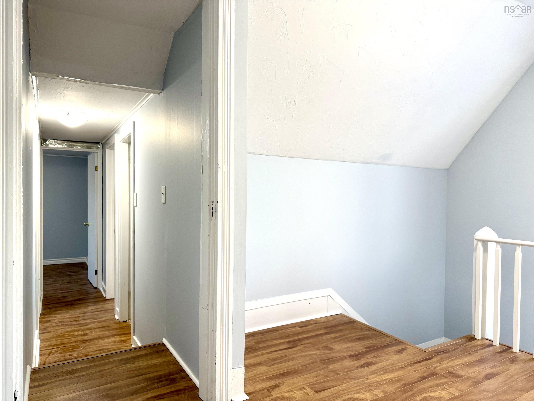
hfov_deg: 71.6
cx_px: 267
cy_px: 200
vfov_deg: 56.8
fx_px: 370
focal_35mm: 24
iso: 200
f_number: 1.78
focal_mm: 6.76
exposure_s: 1/121
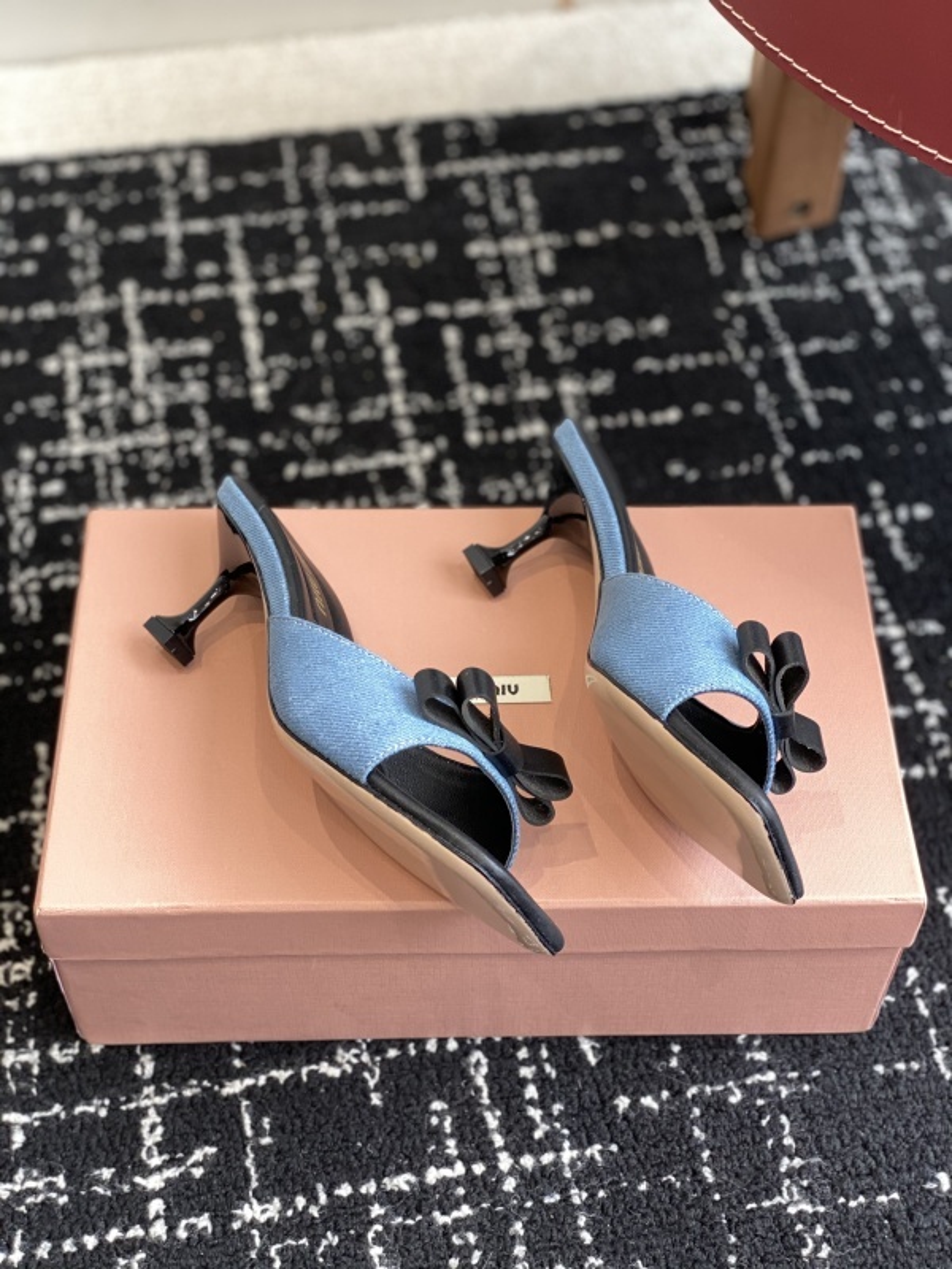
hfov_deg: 28.0
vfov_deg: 36.8
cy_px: 634
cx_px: 476
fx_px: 1907
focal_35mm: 52
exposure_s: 1/122
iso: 100
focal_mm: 6
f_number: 2
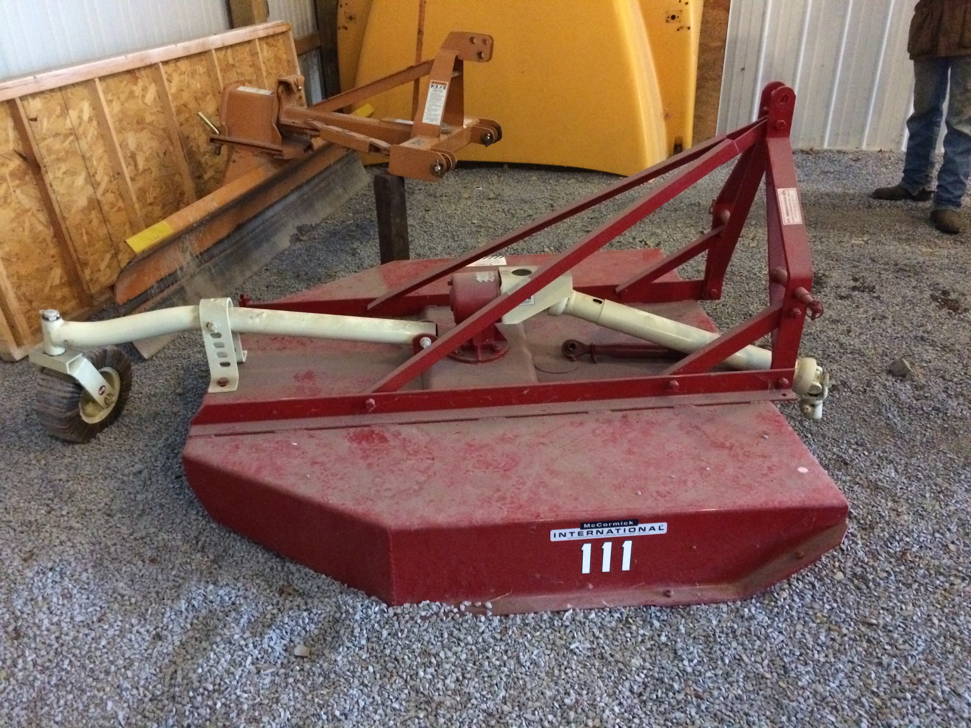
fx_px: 813
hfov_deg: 61.7
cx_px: 486
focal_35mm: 29
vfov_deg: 48.2
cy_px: 364
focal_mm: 4.15
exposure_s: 1/15
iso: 500
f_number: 2.2
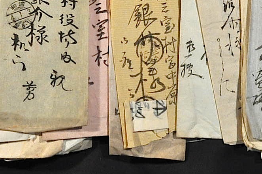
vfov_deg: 13.1
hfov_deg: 21.0
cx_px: 108
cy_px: -103
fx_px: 705
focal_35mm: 97
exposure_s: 1/320
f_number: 7.1
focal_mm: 20
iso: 800
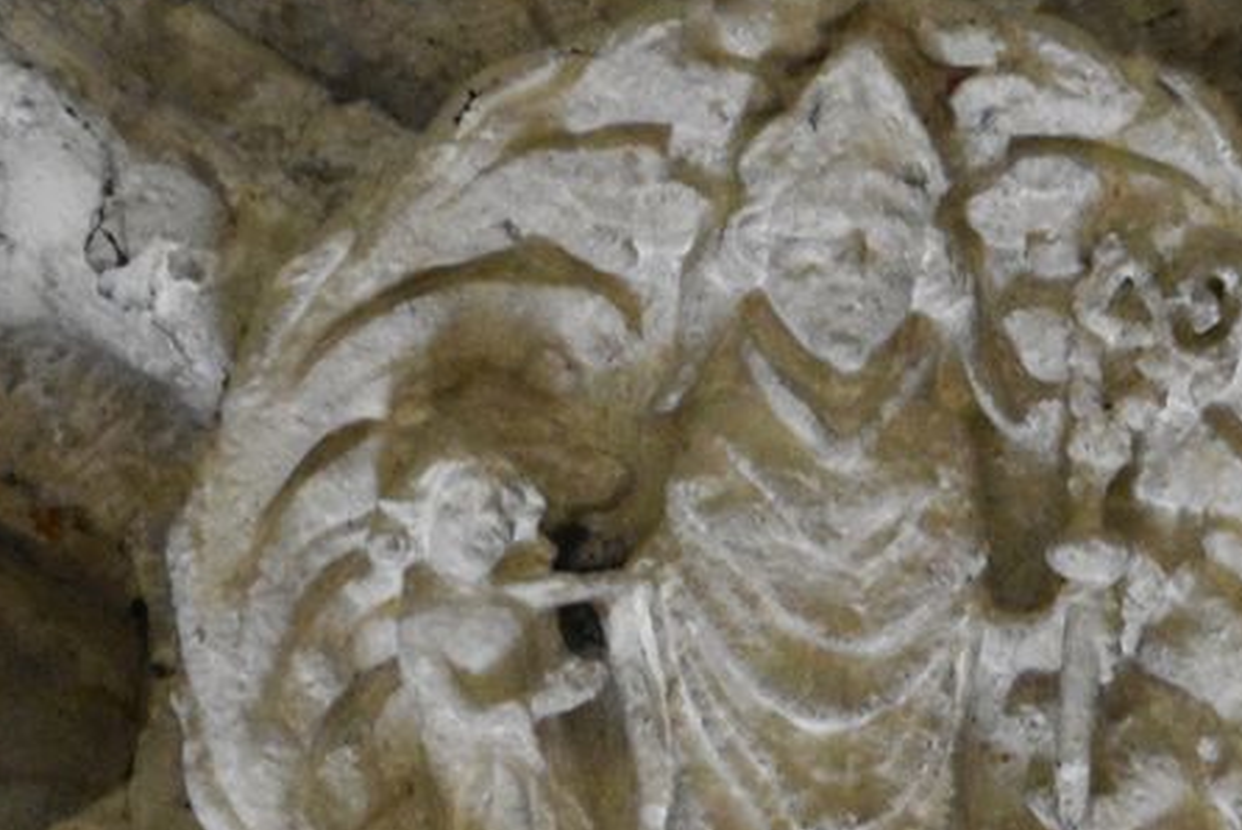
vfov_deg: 4.1
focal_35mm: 335
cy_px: 490
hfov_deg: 6.1
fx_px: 11571
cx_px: 763
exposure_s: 1/100
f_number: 4.5
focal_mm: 95
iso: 12800
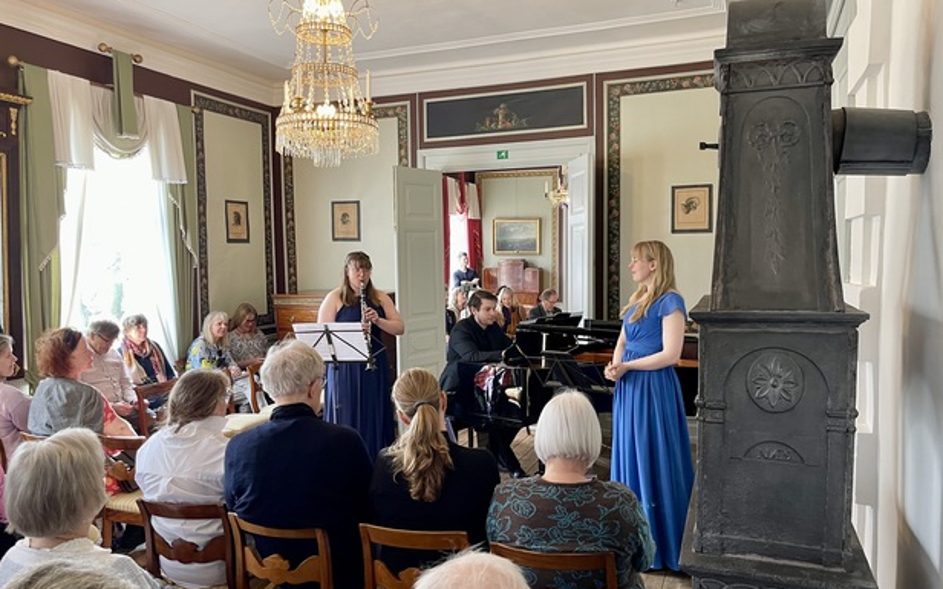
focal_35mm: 27
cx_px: 478
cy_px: 302
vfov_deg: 46.0
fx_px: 694
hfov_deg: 68.4
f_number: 1.6
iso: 100
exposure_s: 1/50
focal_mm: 5.1
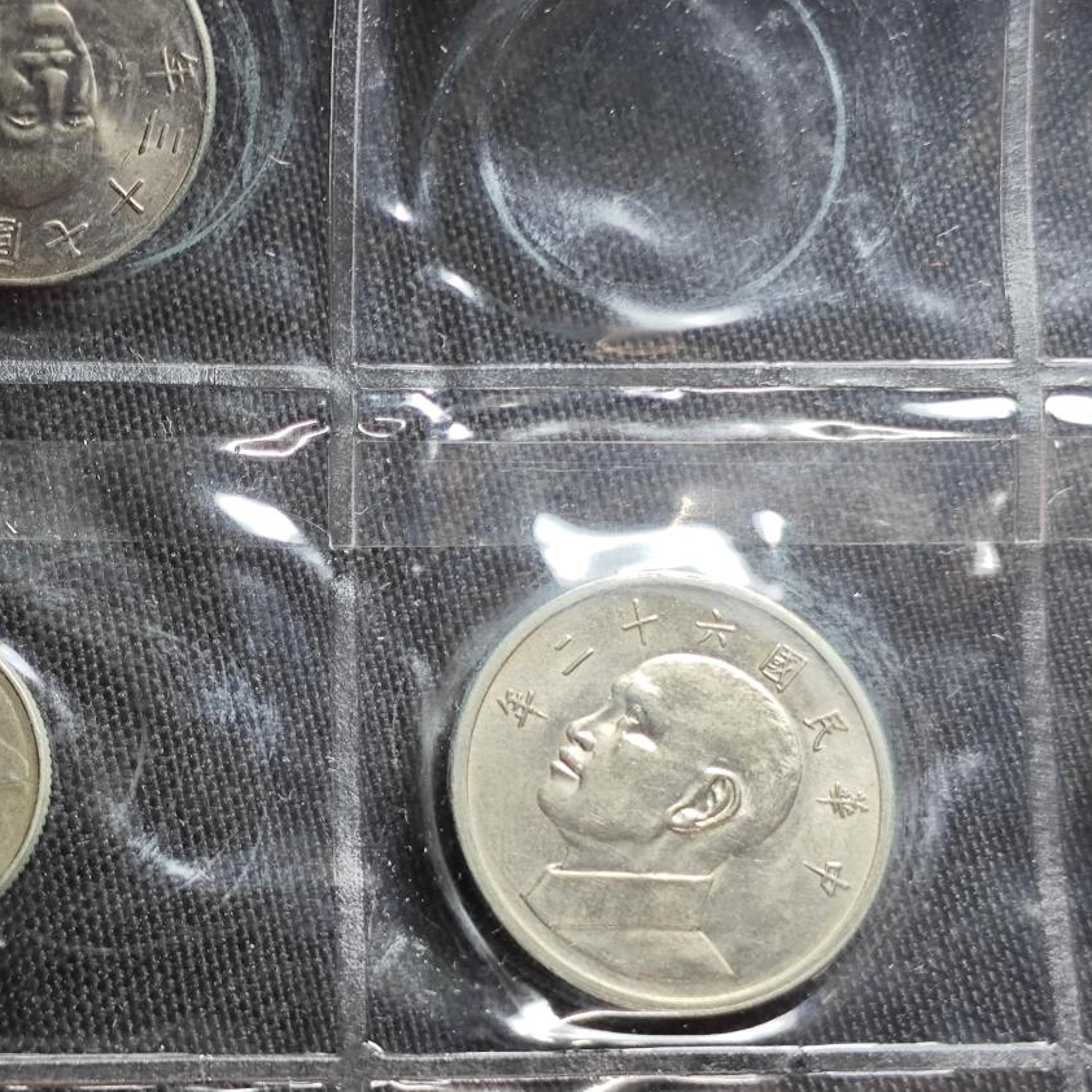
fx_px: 2570
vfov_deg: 24.0
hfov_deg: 23.7
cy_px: 511
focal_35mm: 72
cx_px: 261
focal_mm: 5.84
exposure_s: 1/50
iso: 125
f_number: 1.6
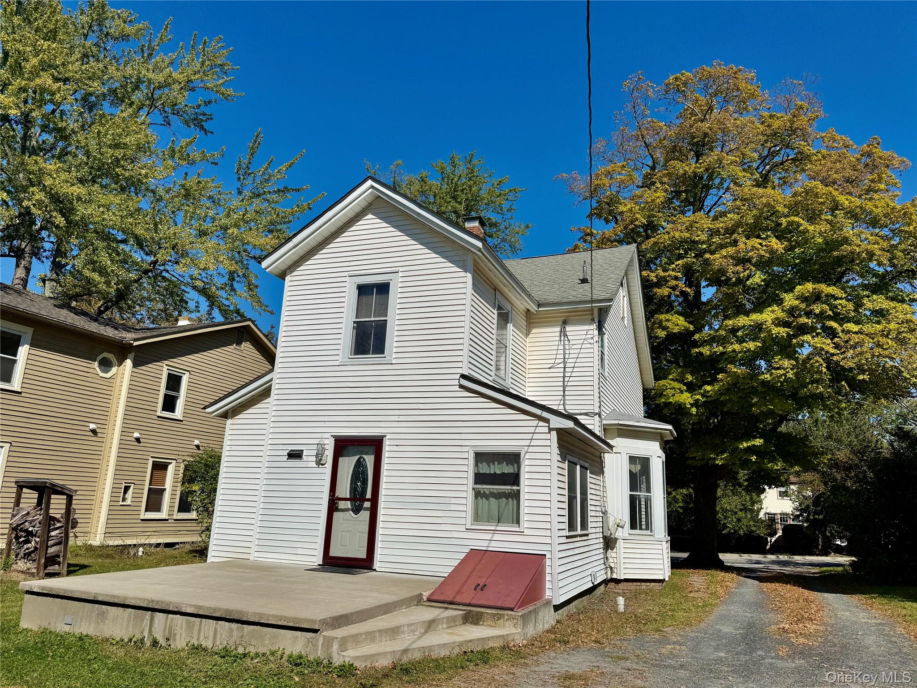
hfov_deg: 71.6
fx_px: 636
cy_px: 344
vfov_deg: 56.8
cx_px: 458
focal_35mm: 24
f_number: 1.78
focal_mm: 6.76
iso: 80
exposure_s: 1/14286
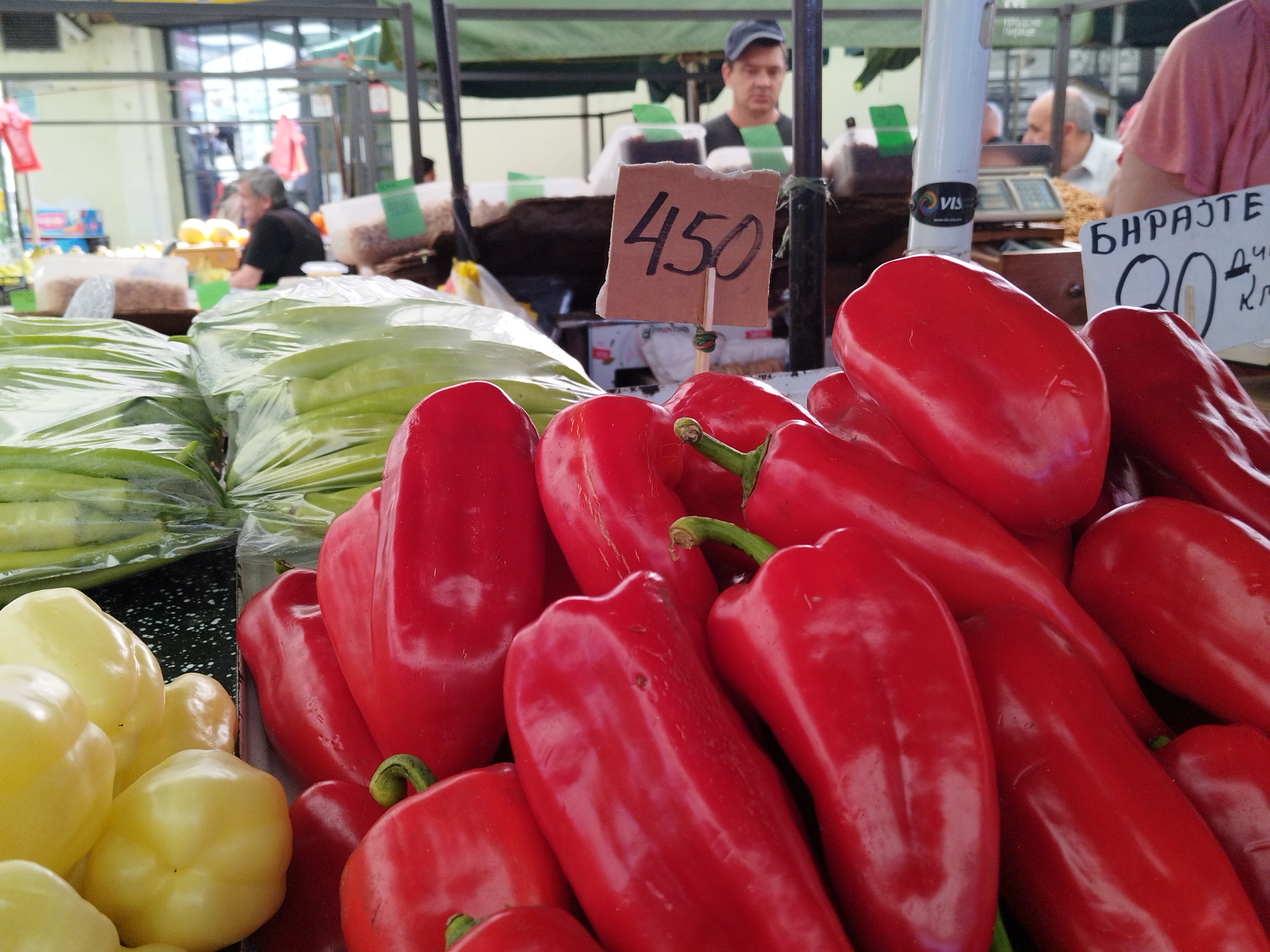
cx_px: 635
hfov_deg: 54.0
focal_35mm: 34
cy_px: 476
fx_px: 1247
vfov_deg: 41.8
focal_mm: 6.24
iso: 200
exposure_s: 1/100
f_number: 1.9
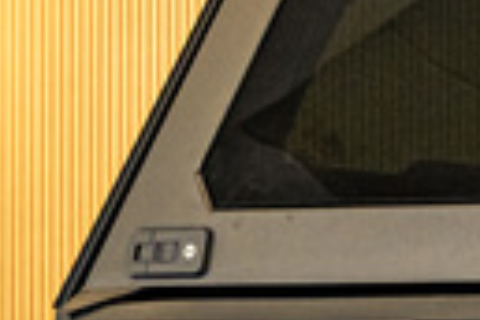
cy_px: 398
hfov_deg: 5.0
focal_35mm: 397
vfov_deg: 3.5
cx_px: 1408
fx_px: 5293
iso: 800
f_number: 4.5
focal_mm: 50
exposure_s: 1/125
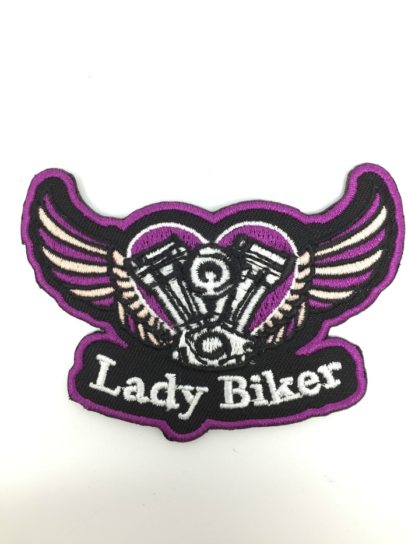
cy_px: 272
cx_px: 204
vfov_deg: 61.7
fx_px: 456
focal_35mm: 29
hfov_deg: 48.2
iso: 40
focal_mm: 4.15
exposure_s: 1/33
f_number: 2.2
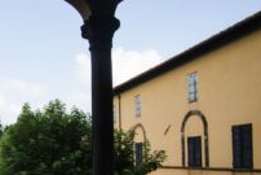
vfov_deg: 26.8
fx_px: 355
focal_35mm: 49
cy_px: 150
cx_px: -22
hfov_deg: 35.0
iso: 400
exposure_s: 1/50
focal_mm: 22
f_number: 22
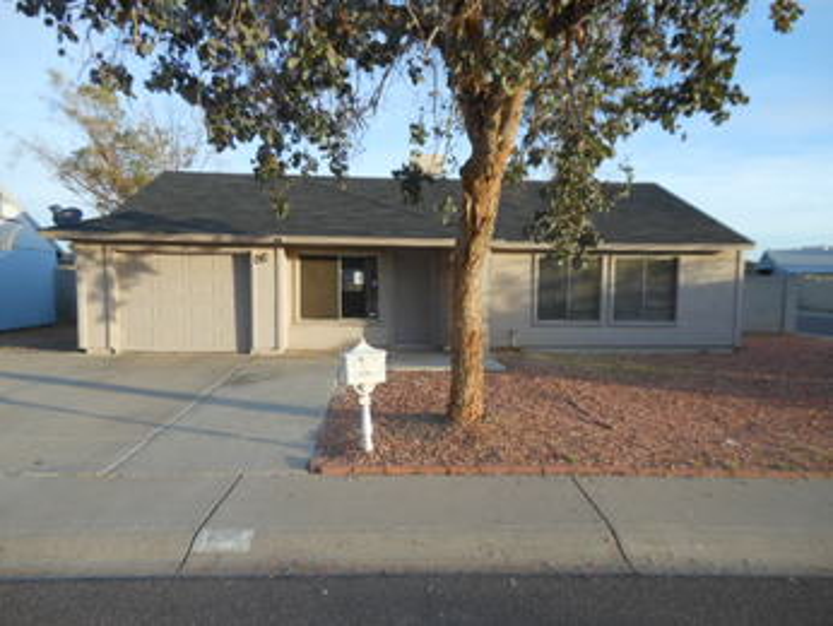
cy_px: 313
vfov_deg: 54.9
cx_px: 416
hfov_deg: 69.4
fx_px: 602
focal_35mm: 25
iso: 80
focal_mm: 4.5
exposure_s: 1/250
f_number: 3.2
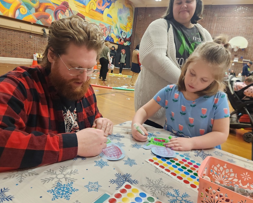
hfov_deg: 68.1
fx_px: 187
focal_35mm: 25
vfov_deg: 56.8
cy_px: 101
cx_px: 130
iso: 640
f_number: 1.8
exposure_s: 1/120
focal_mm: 5.4
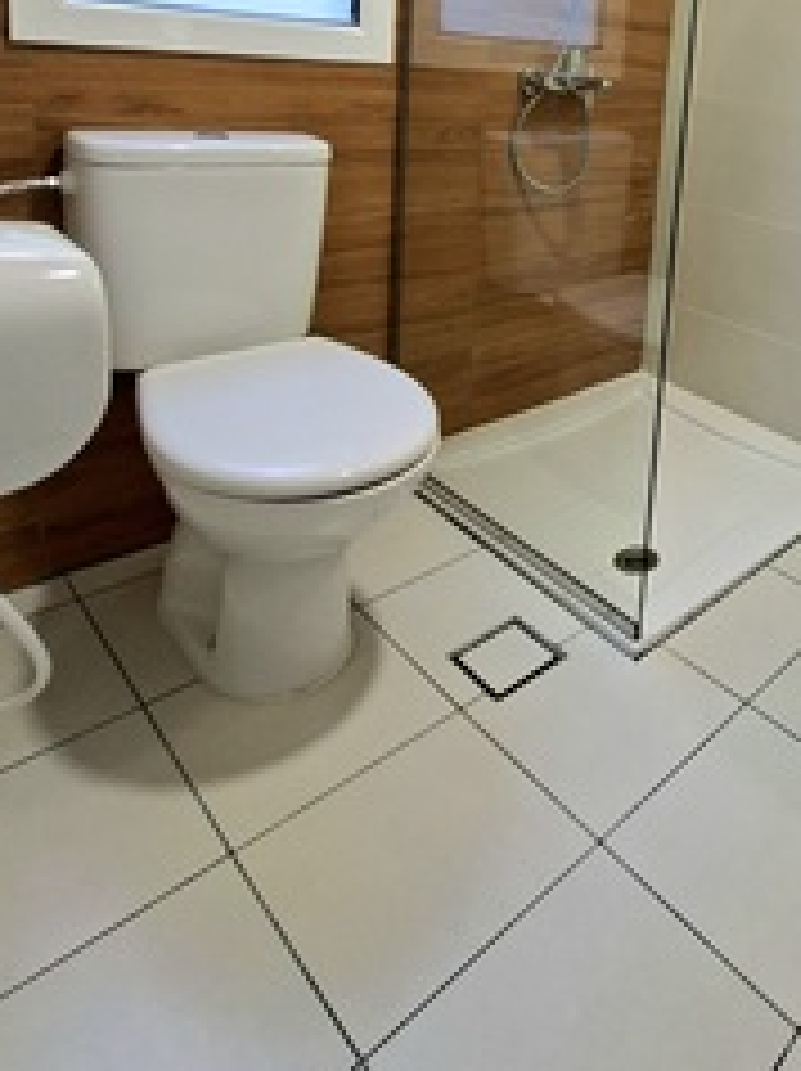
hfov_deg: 47.9
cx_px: 749
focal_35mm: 25
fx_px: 773
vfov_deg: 62.4
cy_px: 187
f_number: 2.2
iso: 64
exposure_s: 1/50
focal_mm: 1.74
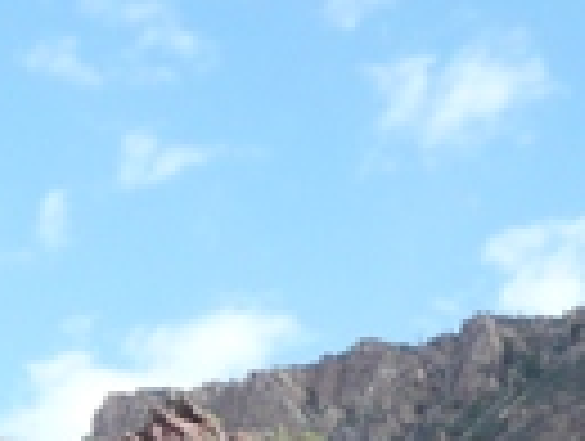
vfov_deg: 7.7
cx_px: -58
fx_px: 3166
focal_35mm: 187
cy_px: 756
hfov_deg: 10.4
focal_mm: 5.2
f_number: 3.5
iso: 100
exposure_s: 1/250
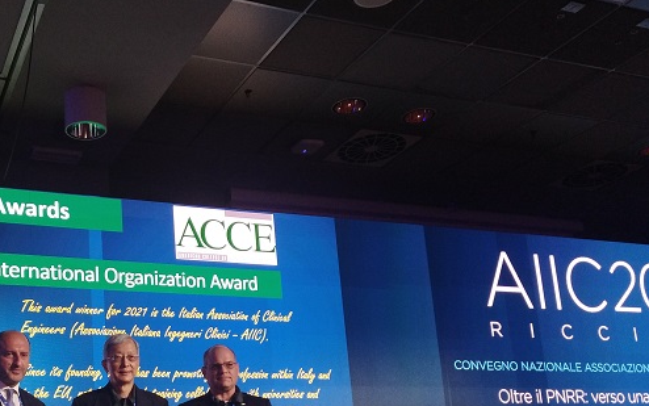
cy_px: 347
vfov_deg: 27.8
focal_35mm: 45
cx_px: 168
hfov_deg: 43.0
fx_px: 796
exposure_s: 1/30
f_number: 2.2
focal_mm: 3.83
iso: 306
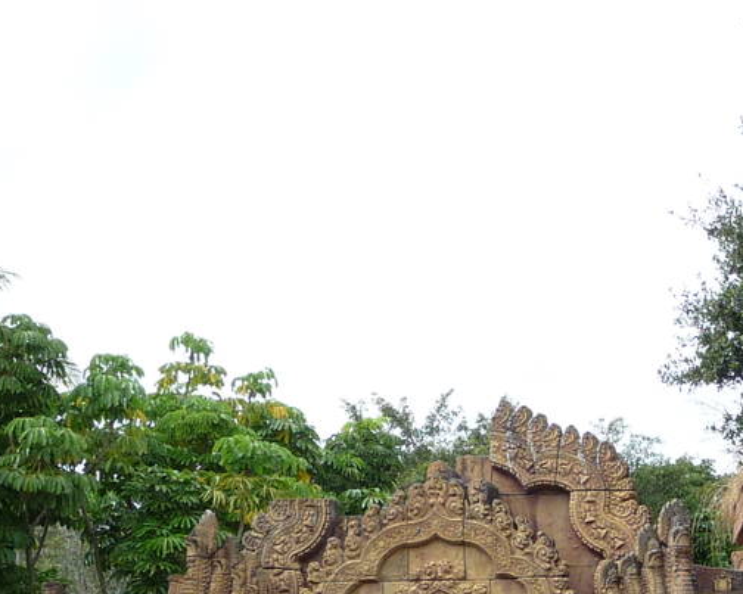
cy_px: 643
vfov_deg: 12.2
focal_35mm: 124
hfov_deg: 15.3
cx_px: 722
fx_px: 2726
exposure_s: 1/320
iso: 100
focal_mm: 6.7
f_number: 3.9
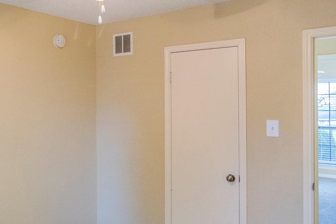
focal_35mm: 33
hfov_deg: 53.1
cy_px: 162
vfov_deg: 39.1
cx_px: 63
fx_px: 308
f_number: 4
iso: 1100
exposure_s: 1/125
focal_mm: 12
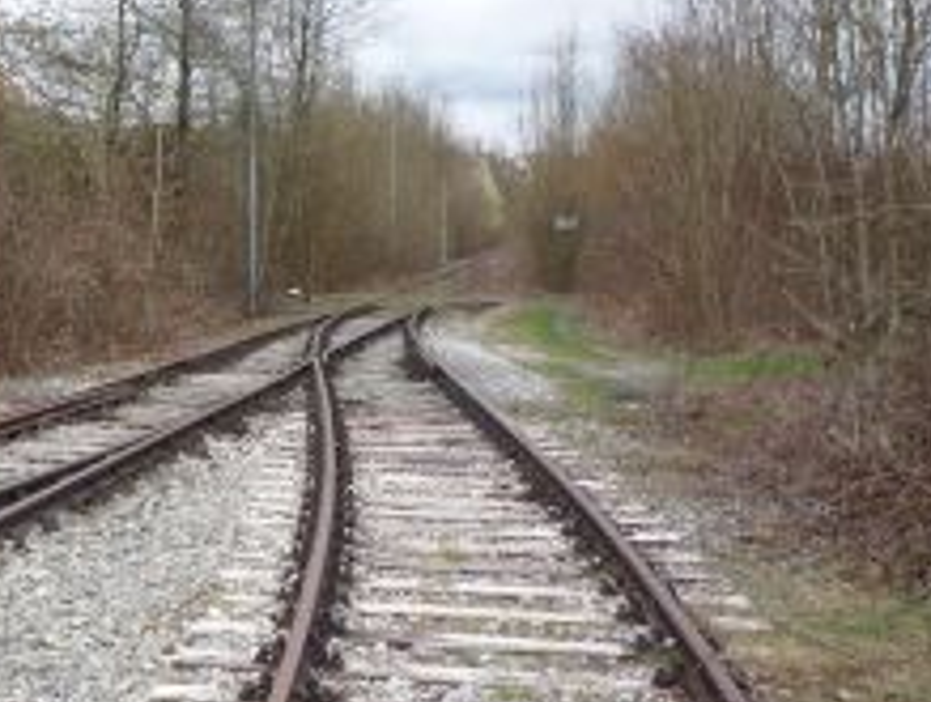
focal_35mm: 70
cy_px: 447
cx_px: -64
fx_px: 1886
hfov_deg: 25.9
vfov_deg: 21.0
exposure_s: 1/320
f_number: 4
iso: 100
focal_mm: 5.2
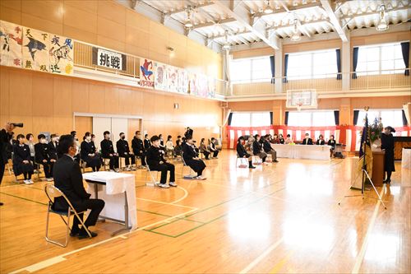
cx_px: 206
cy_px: 137
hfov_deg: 67.4
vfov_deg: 47.9
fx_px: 308
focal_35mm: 27
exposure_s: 1/100
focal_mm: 18
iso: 800
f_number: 3.5
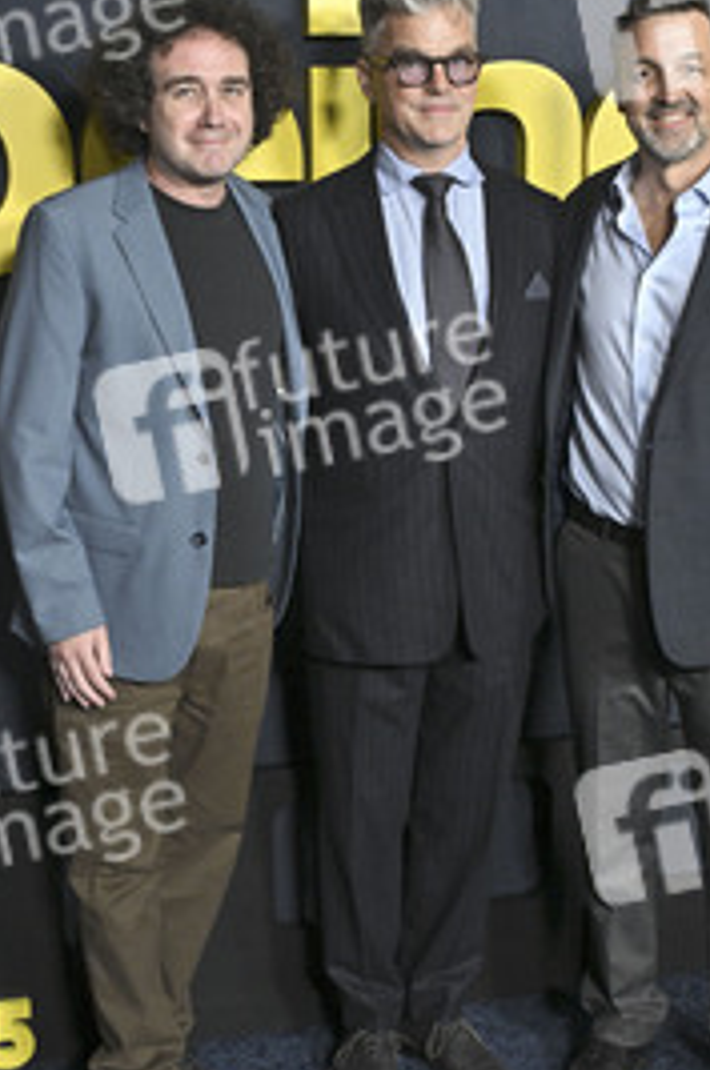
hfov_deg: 23.7
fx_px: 1693
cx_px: 417
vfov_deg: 35.1
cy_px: 609
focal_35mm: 57
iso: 2500
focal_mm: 38
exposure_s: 1/320
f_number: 5.6
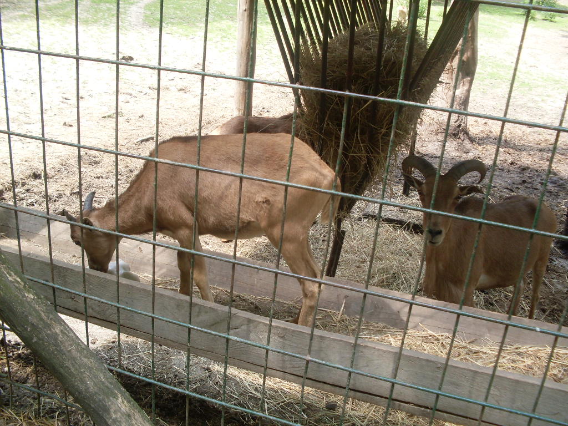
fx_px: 624
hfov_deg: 49.0
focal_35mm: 38
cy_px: 213
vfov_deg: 37.7
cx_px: 284
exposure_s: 1/125
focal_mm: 6.3
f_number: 2.8
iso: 80
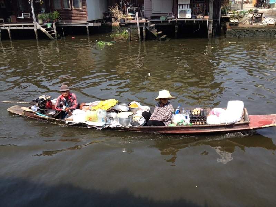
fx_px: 279
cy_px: 104
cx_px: 138
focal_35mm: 35
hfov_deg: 52.6
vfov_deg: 40.7
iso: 50
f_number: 2.4
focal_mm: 4.28
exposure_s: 1/800
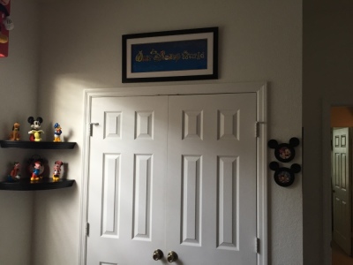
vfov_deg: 48.2
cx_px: 176
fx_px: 296
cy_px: 132
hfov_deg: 61.7
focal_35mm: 29
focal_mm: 4.15
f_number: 2.2
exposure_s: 1/30
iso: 32
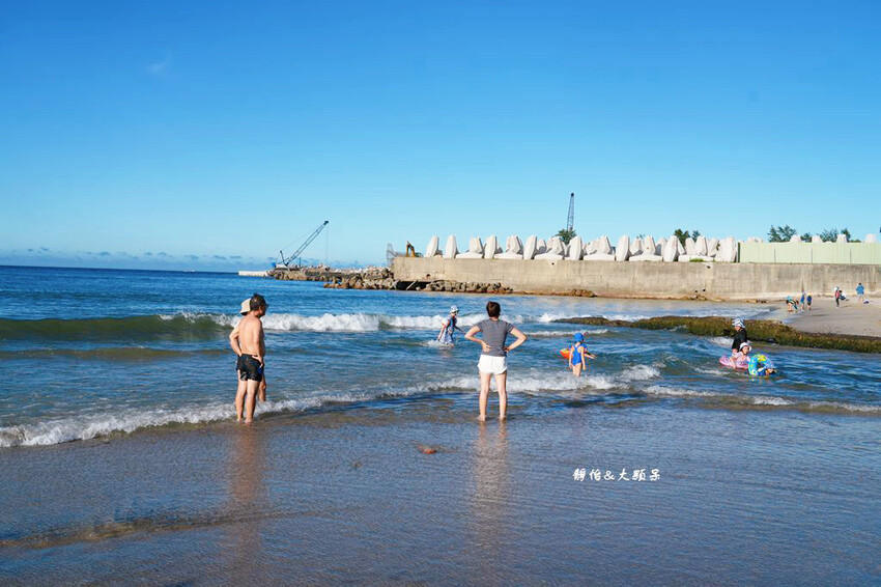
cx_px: 440
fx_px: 856
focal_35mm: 35
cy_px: 294
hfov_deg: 54.5
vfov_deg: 37.8
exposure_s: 1/1000
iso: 320
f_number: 8
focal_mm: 35
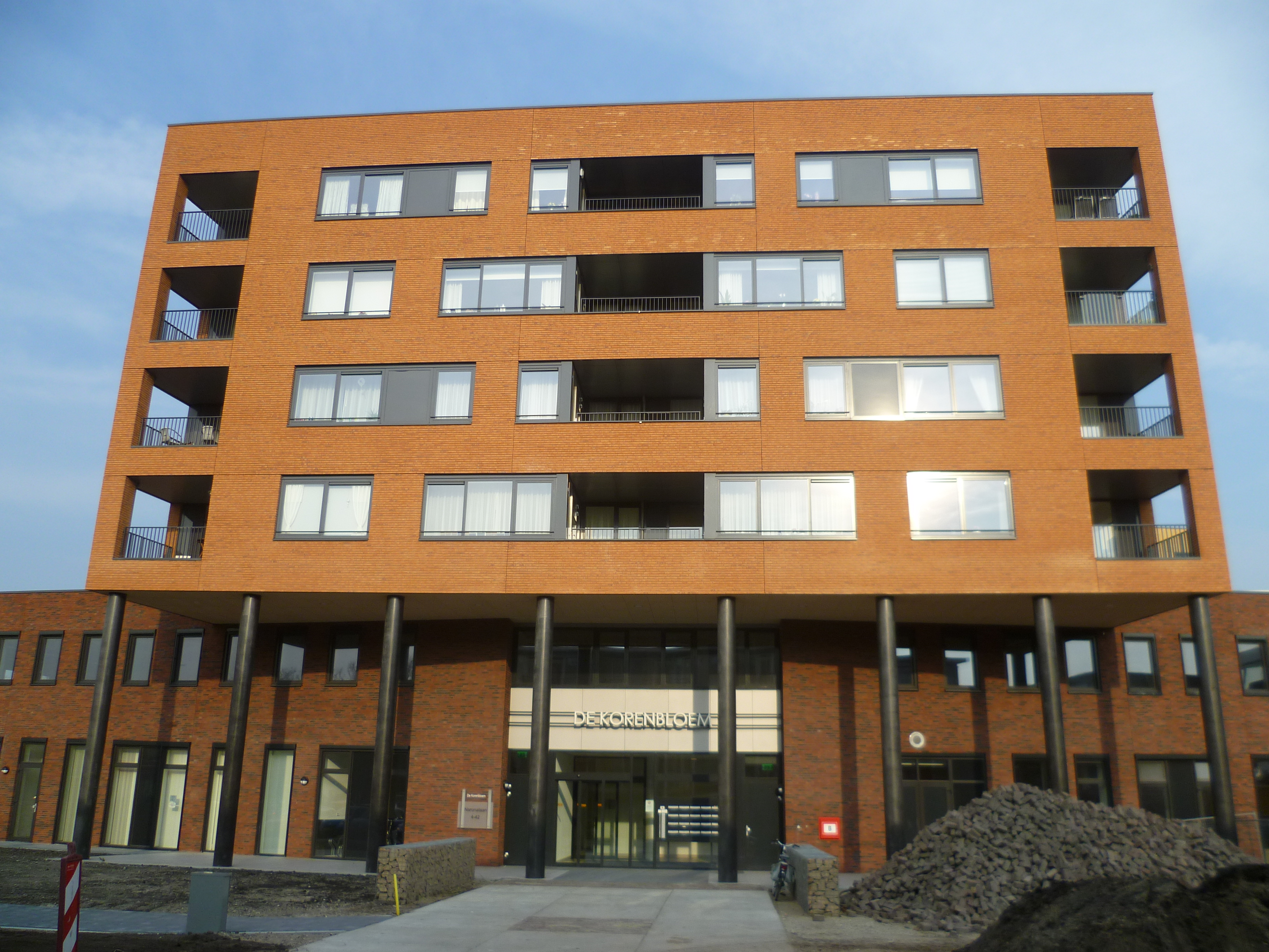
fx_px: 1026
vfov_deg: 49.7
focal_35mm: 28
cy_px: 476
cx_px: 634
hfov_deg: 63.4
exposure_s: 1/640
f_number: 2.8
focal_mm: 5
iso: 80
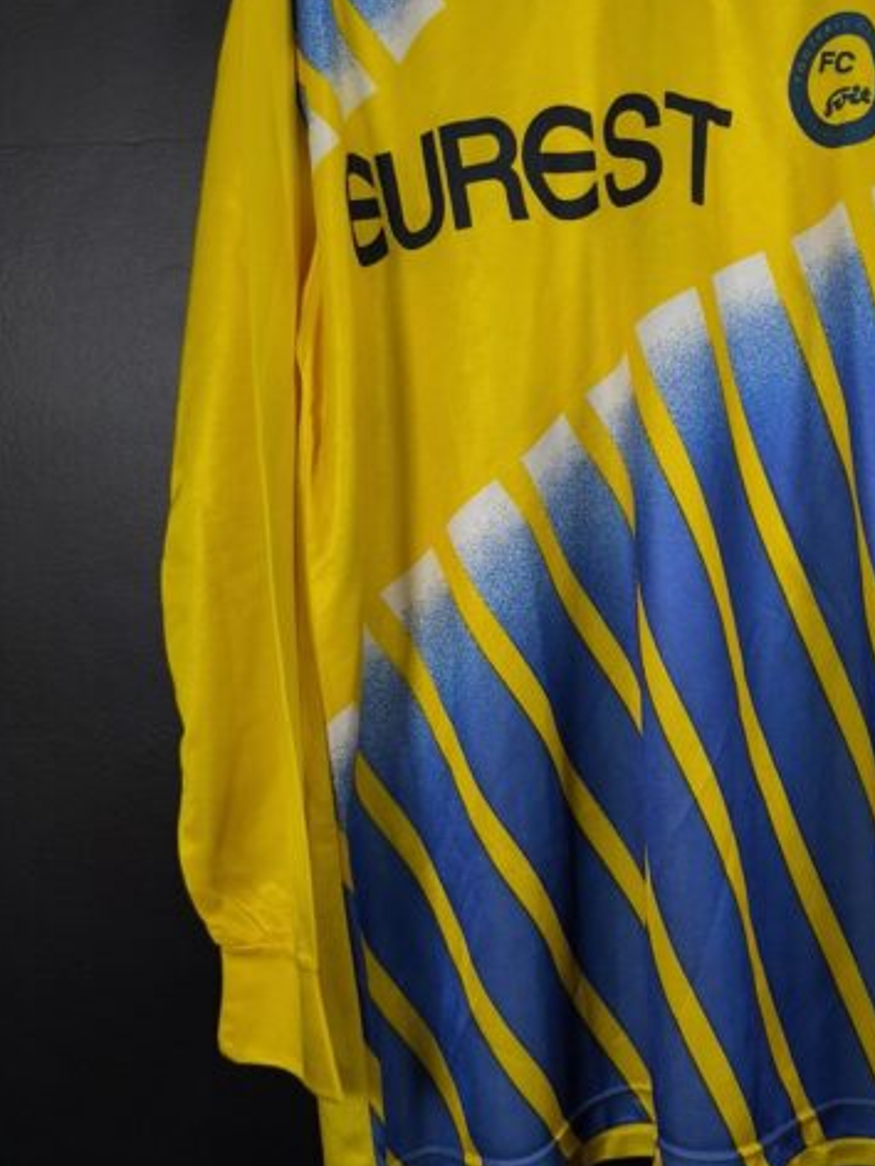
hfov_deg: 36.1
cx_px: 638
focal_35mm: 39
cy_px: 504
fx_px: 1314
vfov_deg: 47.7
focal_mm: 6.57
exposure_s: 1/160
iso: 400
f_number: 1.6
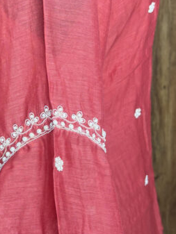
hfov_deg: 20.1
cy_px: 100
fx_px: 488
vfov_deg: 27.0
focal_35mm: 72
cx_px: 19
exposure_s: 1/50
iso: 125
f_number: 1.6
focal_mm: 5.96
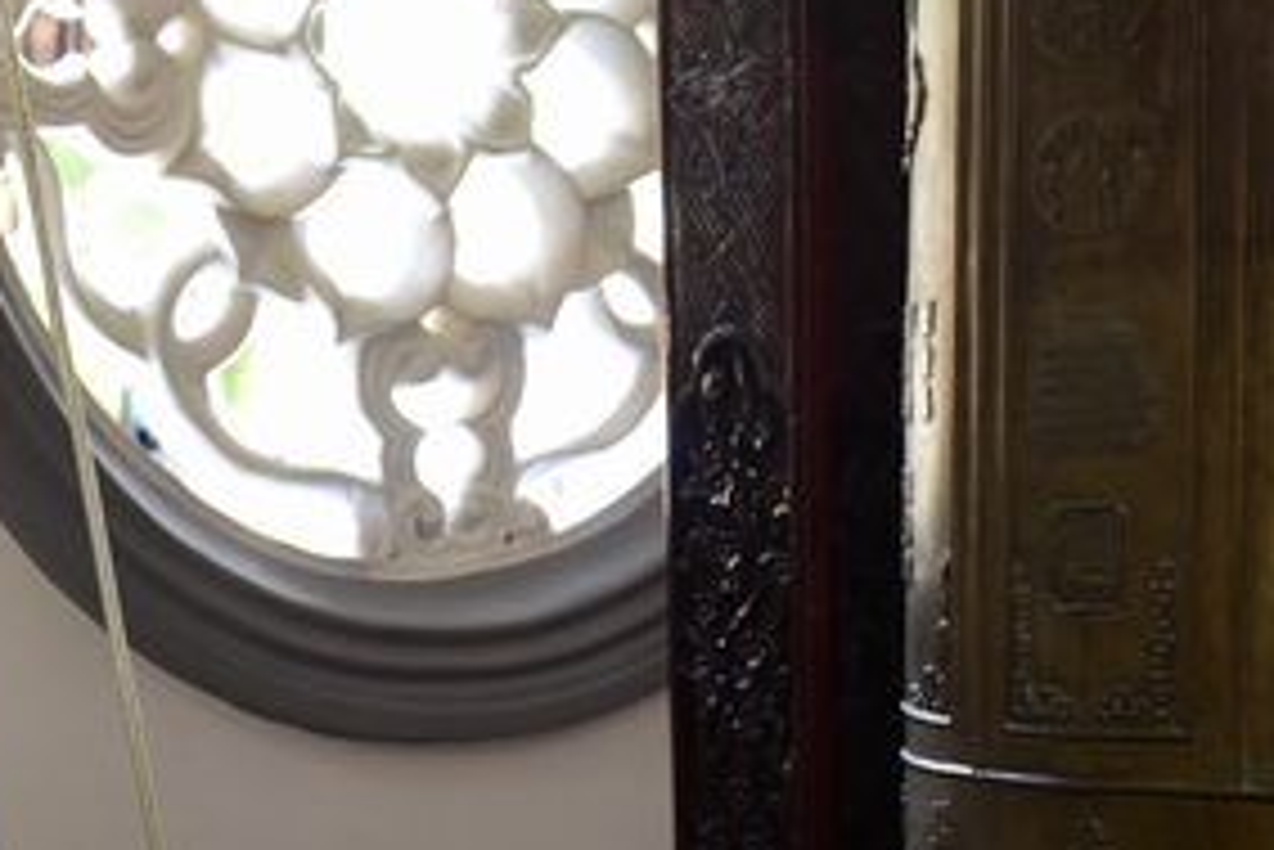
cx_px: 45
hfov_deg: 17.4
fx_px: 4072
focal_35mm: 115
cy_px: 774
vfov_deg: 11.8
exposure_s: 1/50
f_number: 5.6
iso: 1600
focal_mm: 50
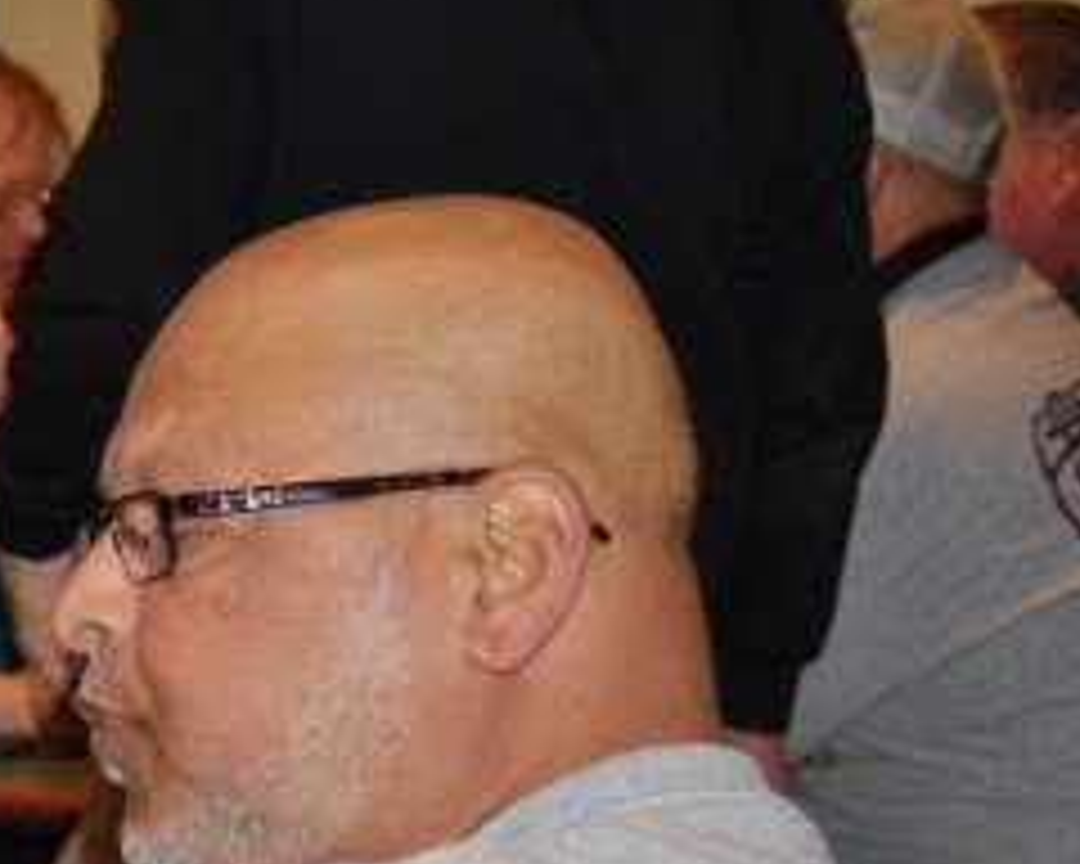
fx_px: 4507
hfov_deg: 12.9
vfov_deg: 10.9
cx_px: -562
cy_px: 810
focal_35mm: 141
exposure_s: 1/60
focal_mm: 30
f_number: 4.2
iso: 200
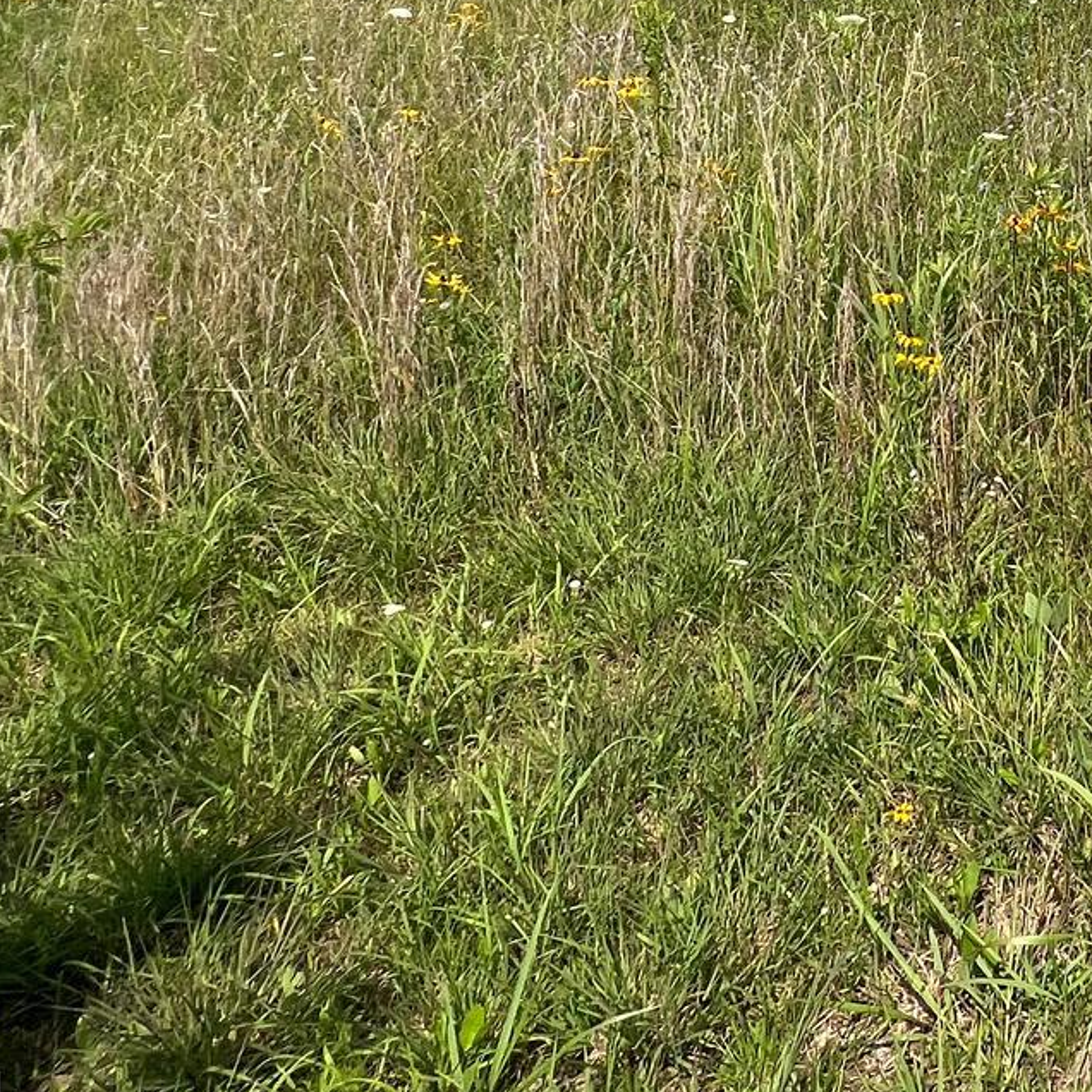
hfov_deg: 35.0
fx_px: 1321
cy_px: -106
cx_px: 1329
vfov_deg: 37.6
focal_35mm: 37
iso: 32
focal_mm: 1.57
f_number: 1.8
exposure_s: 1/1531
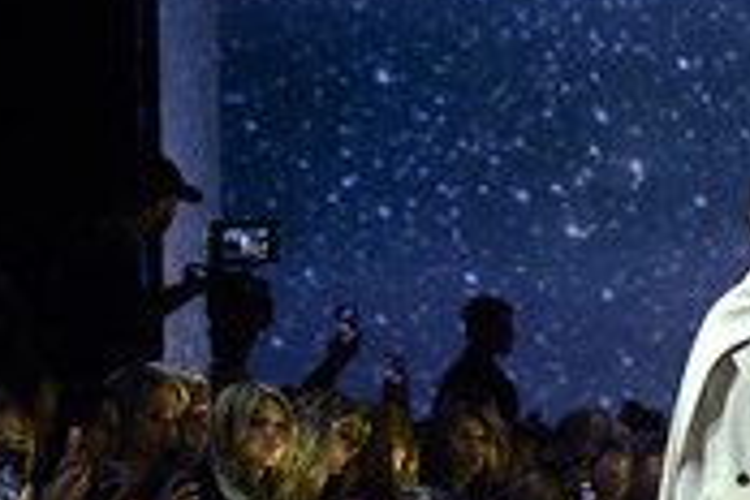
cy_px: 478
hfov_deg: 4.0
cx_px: 903
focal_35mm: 519
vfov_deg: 2.6
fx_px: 10812
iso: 4000
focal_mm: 200
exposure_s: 1/500
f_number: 5
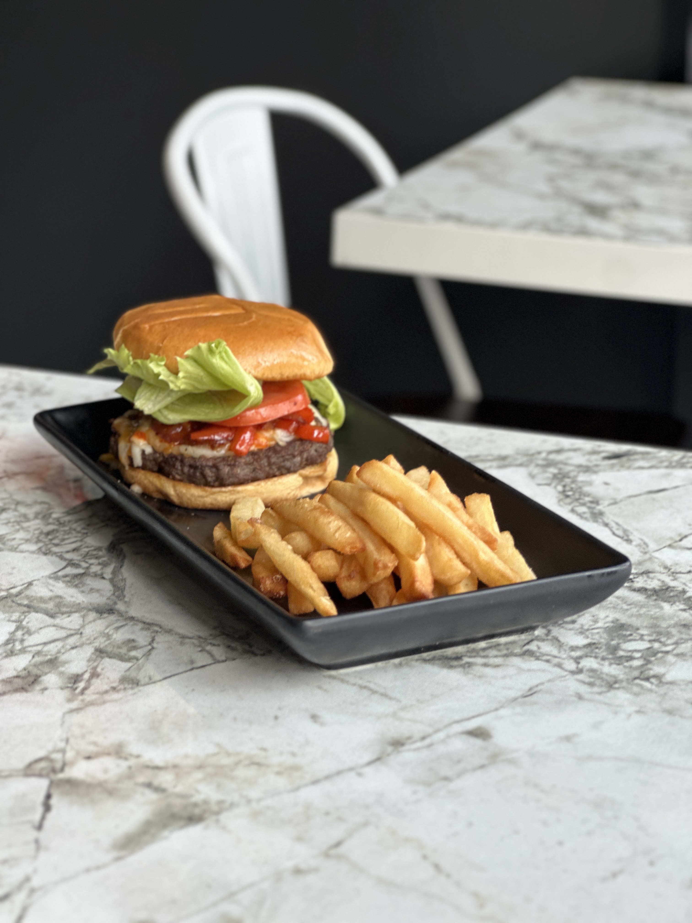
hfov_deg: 19.1
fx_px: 2052
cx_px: 346
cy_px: 462
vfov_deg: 25.3
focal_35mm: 77
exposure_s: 1/120
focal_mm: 9
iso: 100
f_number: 2.8
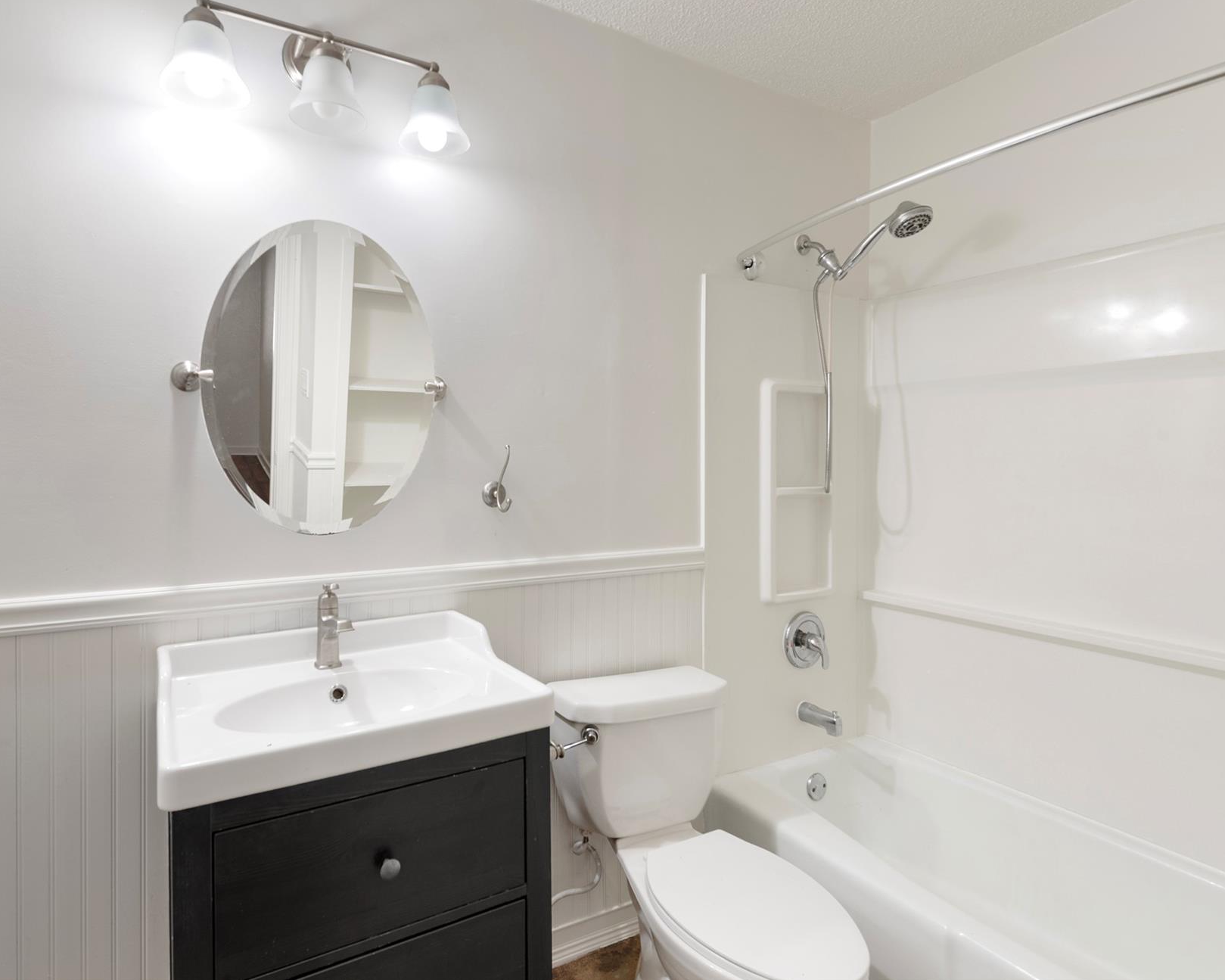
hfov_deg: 82.8
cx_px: 527
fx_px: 689
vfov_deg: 70.8
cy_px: 465
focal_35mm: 19
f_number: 8
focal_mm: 16
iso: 400
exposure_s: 1/1.25
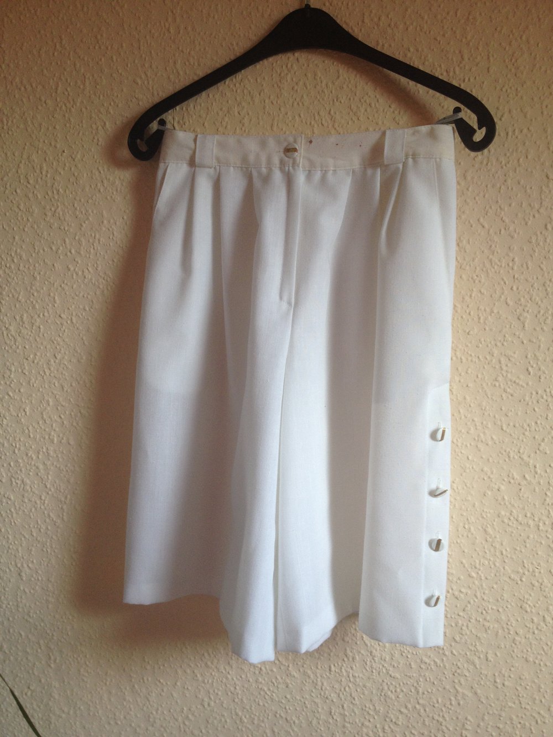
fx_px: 745
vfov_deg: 52.6
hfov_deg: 40.7
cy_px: 368
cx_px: 276
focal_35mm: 35
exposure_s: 1/60
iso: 64
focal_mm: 4.28
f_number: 2.4
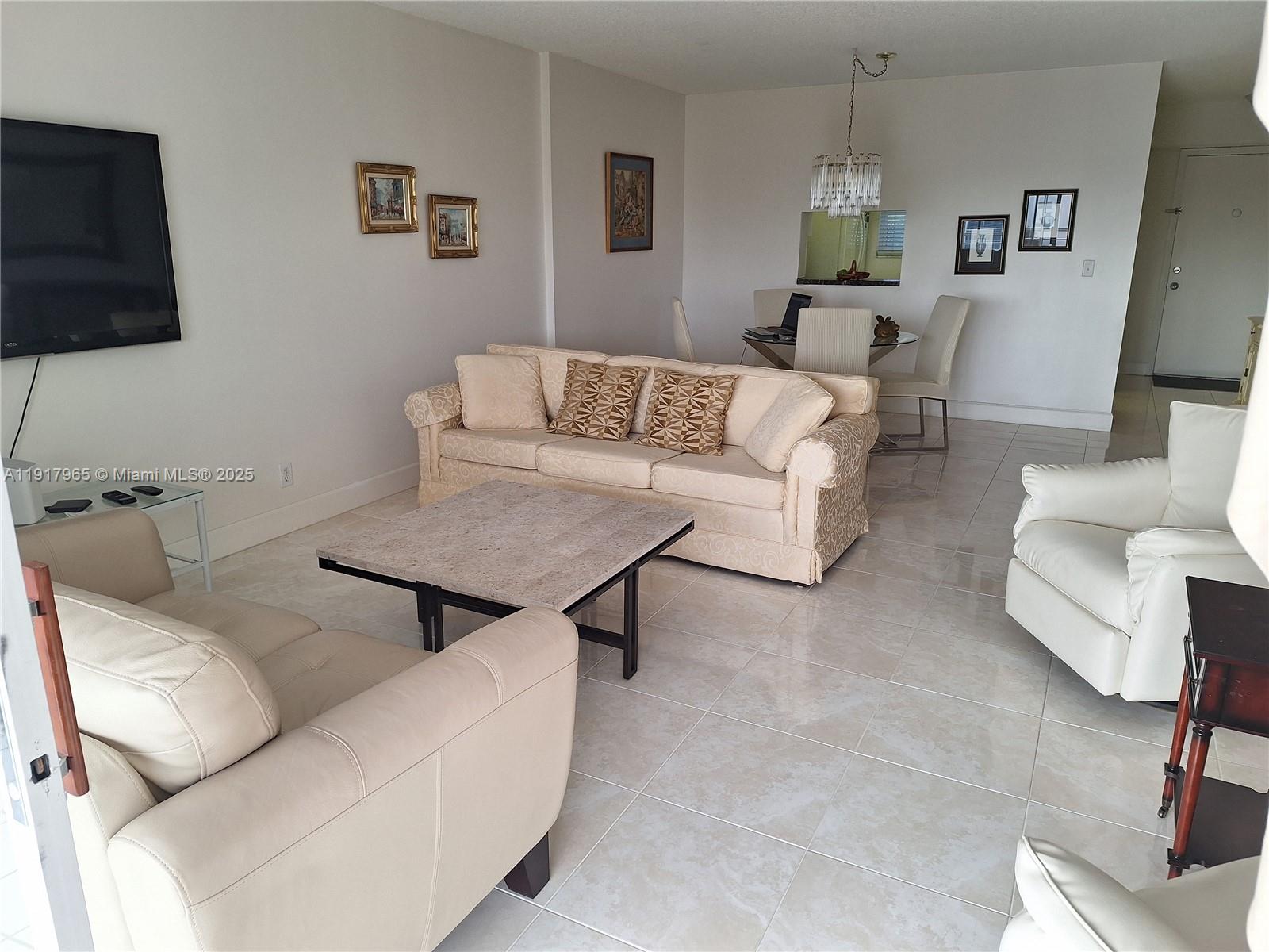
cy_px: 476
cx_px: 634
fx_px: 843
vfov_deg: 58.9
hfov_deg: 73.9
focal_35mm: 23
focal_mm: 5.54
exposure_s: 1/120
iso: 50
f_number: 1.8
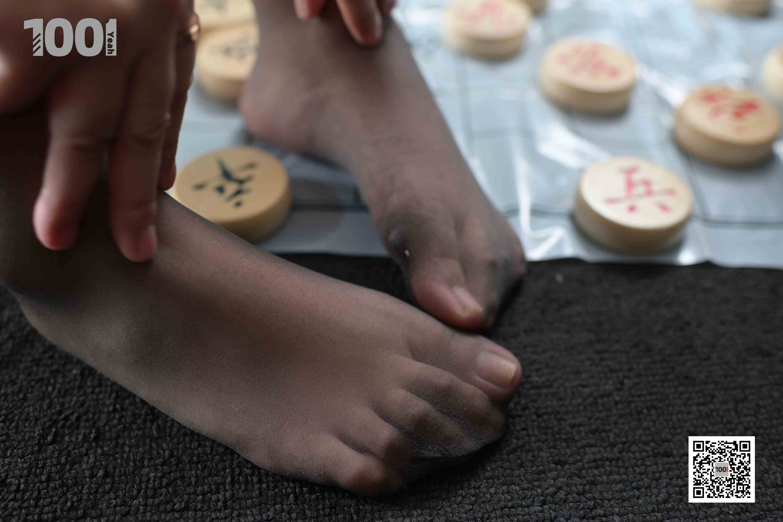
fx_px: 761
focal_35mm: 35
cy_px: 261
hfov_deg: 54.4
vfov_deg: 37.9
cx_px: 392
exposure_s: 1/125
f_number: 3.2
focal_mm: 35
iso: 800
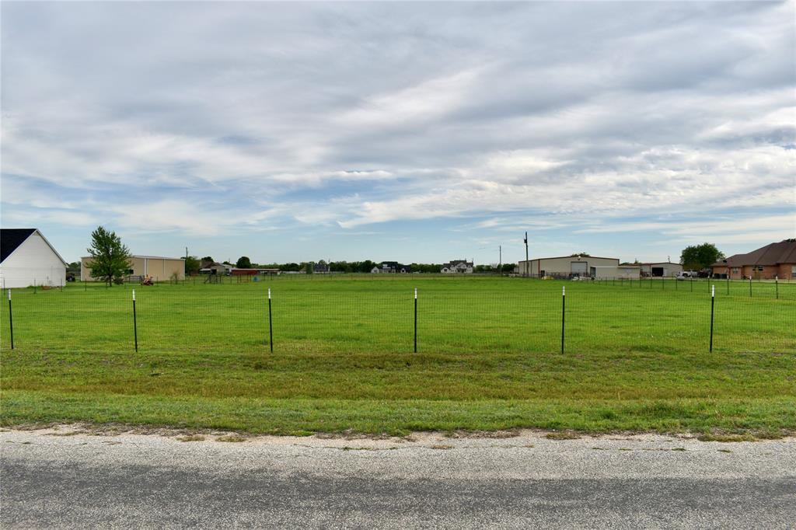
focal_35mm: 27
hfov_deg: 67.4
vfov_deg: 47.9
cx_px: 398
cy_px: 265
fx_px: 597
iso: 125
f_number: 8
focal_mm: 18
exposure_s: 1/250
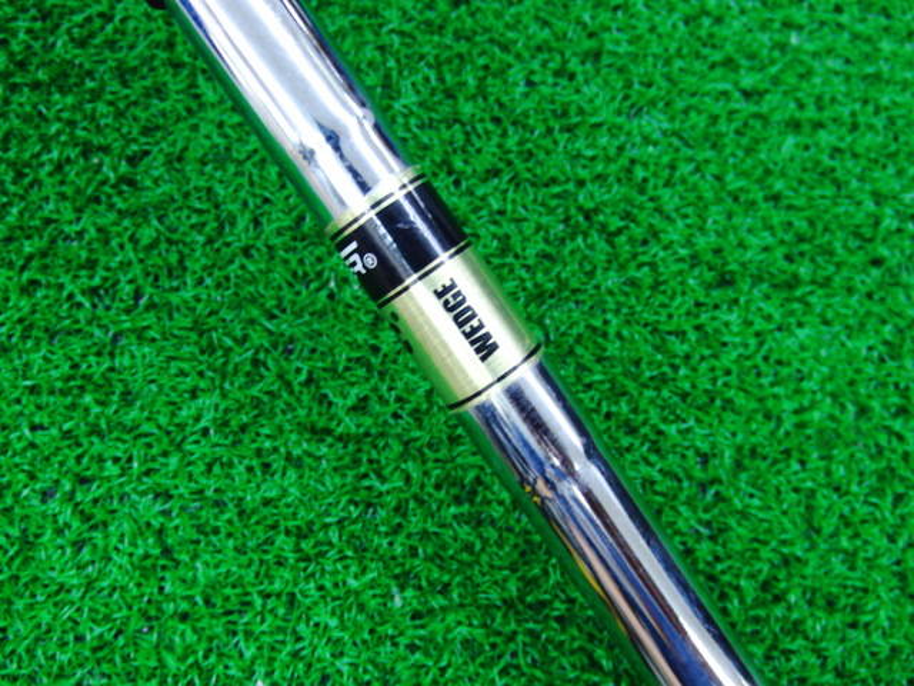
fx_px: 977
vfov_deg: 38.7
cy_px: 343
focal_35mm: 37
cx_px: 457
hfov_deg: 50.1
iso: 400
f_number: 3.6
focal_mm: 6.42
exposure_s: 1/30
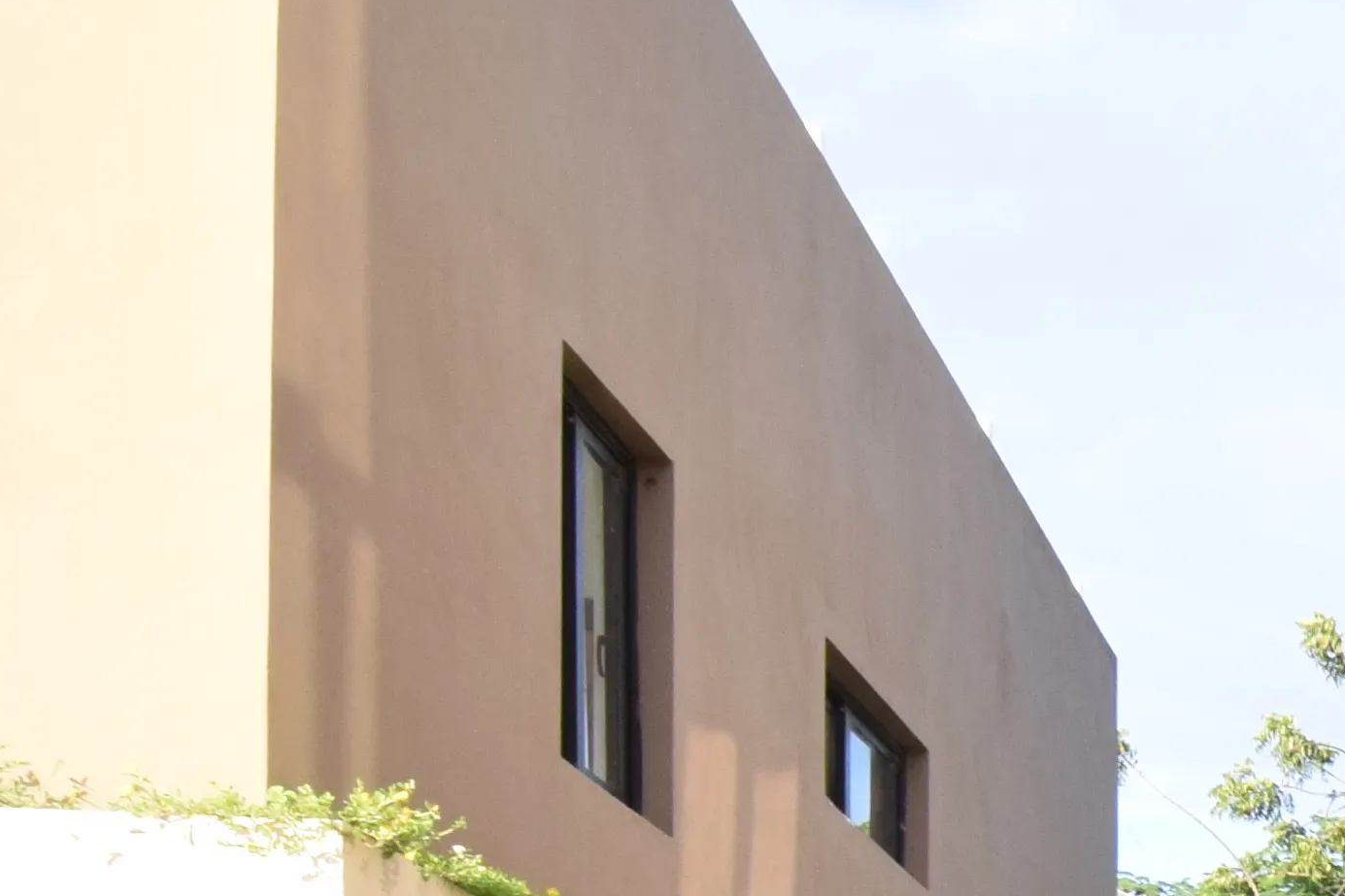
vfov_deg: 17.1
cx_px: 1985
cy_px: 1618
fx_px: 2428
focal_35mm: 65
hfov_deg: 24.5
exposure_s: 1/125
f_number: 10
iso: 800
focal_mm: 10
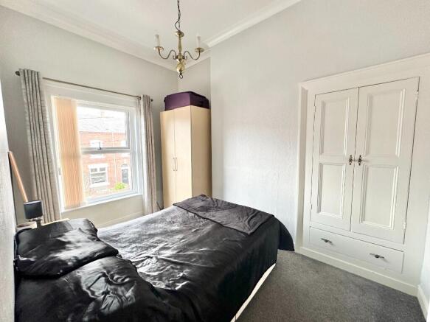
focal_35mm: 14
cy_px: 161
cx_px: 215
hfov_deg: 102.1
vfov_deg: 85.7
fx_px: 174
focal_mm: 2.22
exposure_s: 1/99
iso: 125
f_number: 2.2
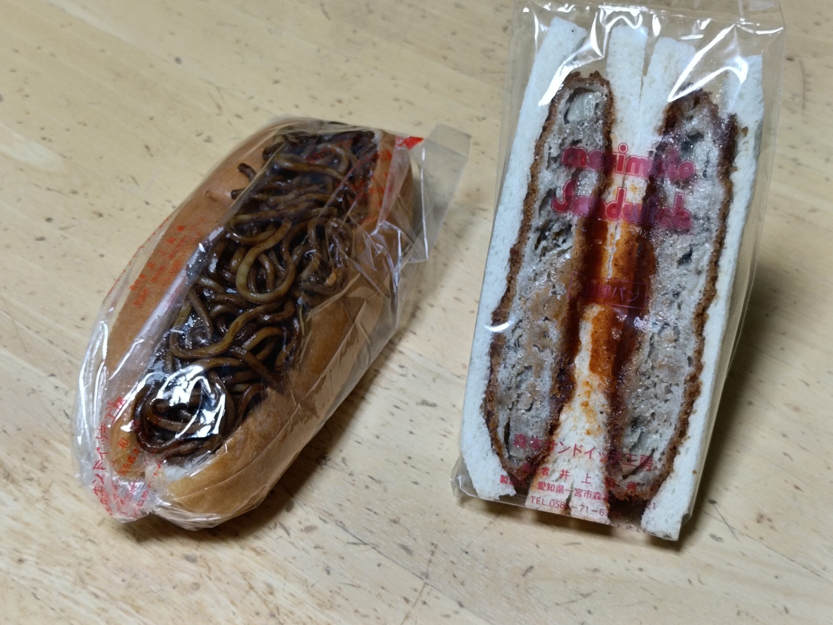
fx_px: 1251
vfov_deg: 28.0
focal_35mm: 52
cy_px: 304
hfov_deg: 36.8
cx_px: 422
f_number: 1.7
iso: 200
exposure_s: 1/50
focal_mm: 4.7
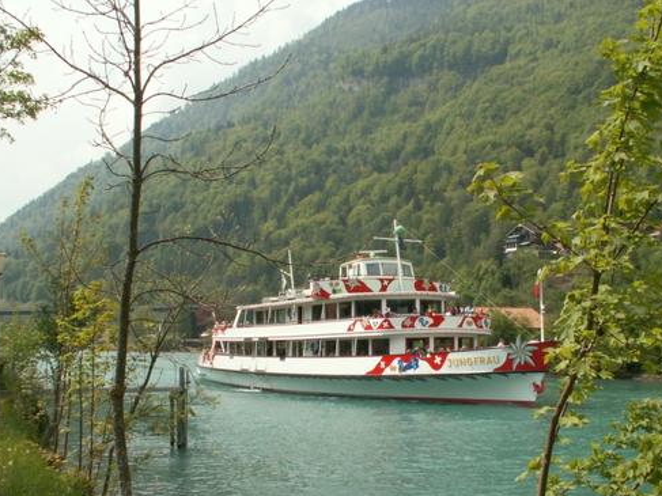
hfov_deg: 41.0
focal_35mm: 46
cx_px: 408
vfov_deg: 31.3
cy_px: 325
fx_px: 879
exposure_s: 1/200
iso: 50
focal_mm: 5.86
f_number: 6.3
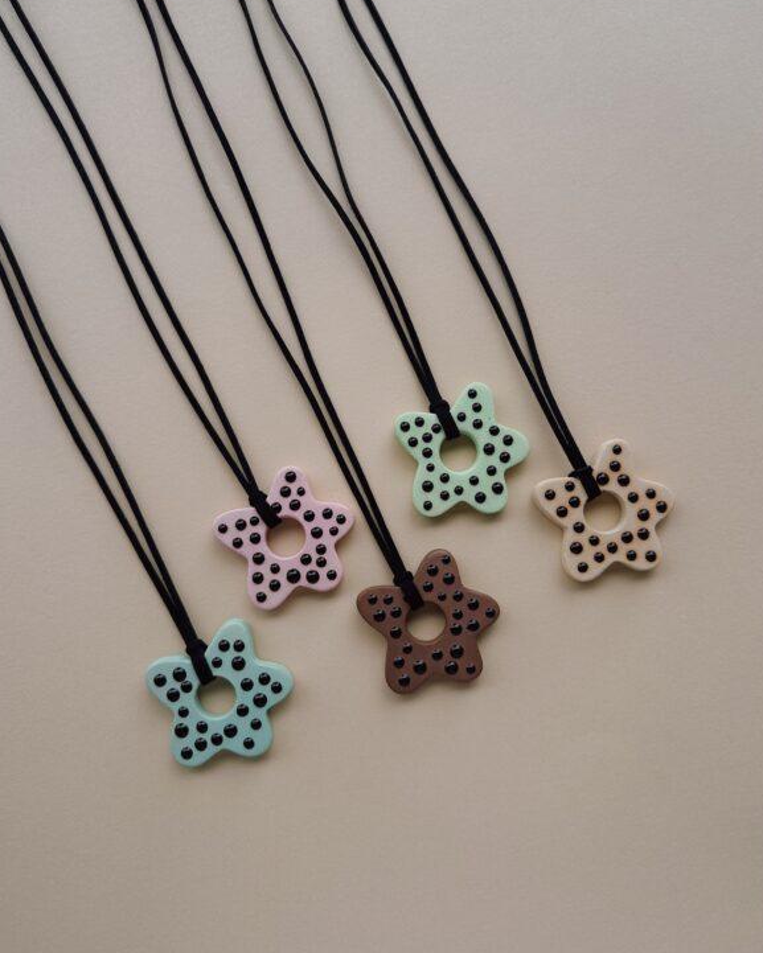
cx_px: 386
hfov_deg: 54.9
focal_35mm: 26
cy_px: 445
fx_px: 734
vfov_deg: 66.0
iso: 80
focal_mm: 6.86
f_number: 1.78
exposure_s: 1/555
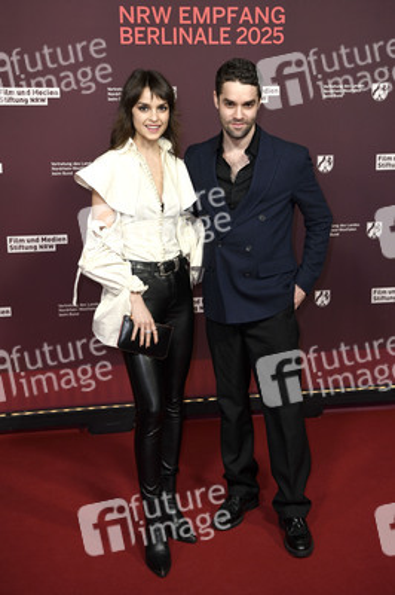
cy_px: 298
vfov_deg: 39.6
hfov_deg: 26.9
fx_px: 824
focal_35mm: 50
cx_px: 198
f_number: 4
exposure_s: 1/320
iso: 800
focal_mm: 50
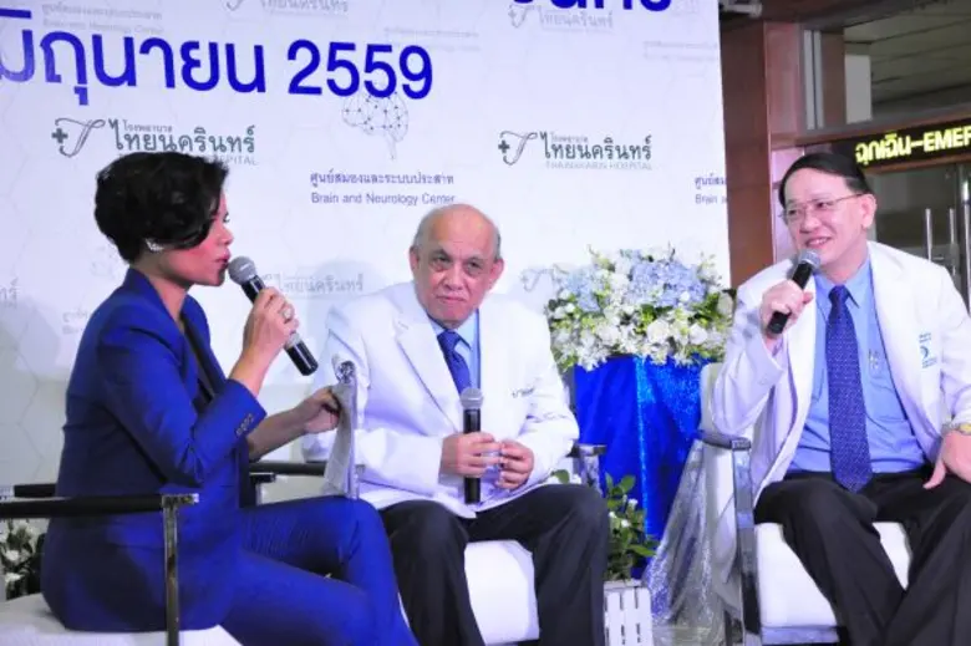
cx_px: 486
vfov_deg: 17.5
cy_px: 323
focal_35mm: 78
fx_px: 2102
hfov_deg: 26.0
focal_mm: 52
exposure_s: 1/250
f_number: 5
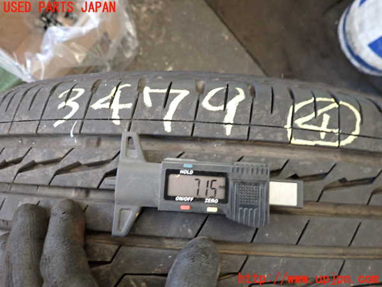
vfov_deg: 54.9
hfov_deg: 69.4
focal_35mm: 25
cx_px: 191
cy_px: 144
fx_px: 276
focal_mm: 4.5
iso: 400
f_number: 2
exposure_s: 1/30
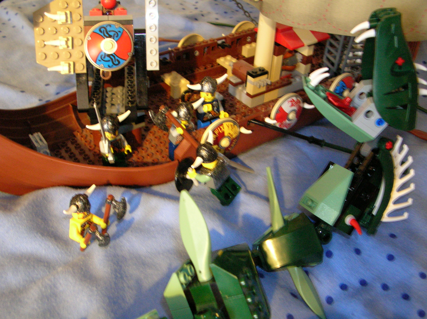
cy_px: 160
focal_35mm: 35
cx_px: 214
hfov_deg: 52.7
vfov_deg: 40.6
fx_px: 431
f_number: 2.8
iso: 200
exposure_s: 1.63
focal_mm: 5.8
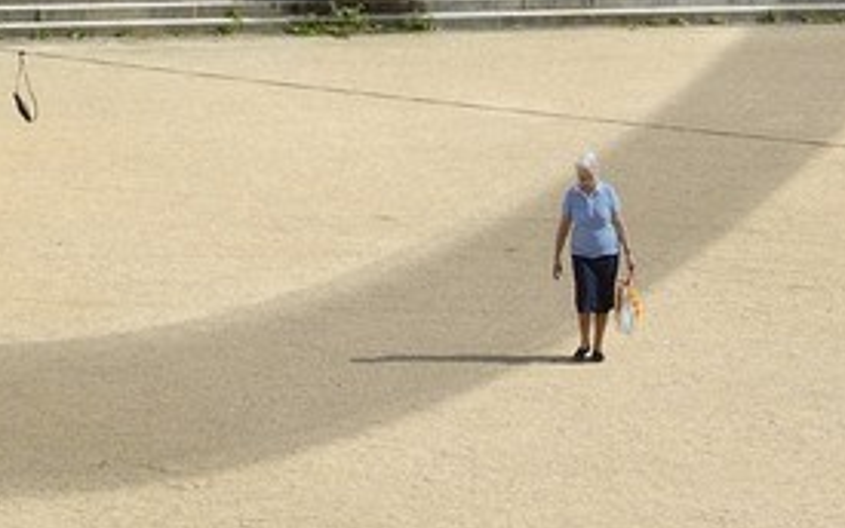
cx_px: -61
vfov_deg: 4.8
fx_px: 6150
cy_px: -780
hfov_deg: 7.8
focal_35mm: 267
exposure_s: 1/250
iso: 200
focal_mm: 45
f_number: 10
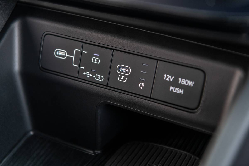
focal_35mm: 70
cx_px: 124
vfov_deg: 19.5
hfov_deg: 28.8
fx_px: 484
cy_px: 83
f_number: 4
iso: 400
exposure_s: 1/40
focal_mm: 70
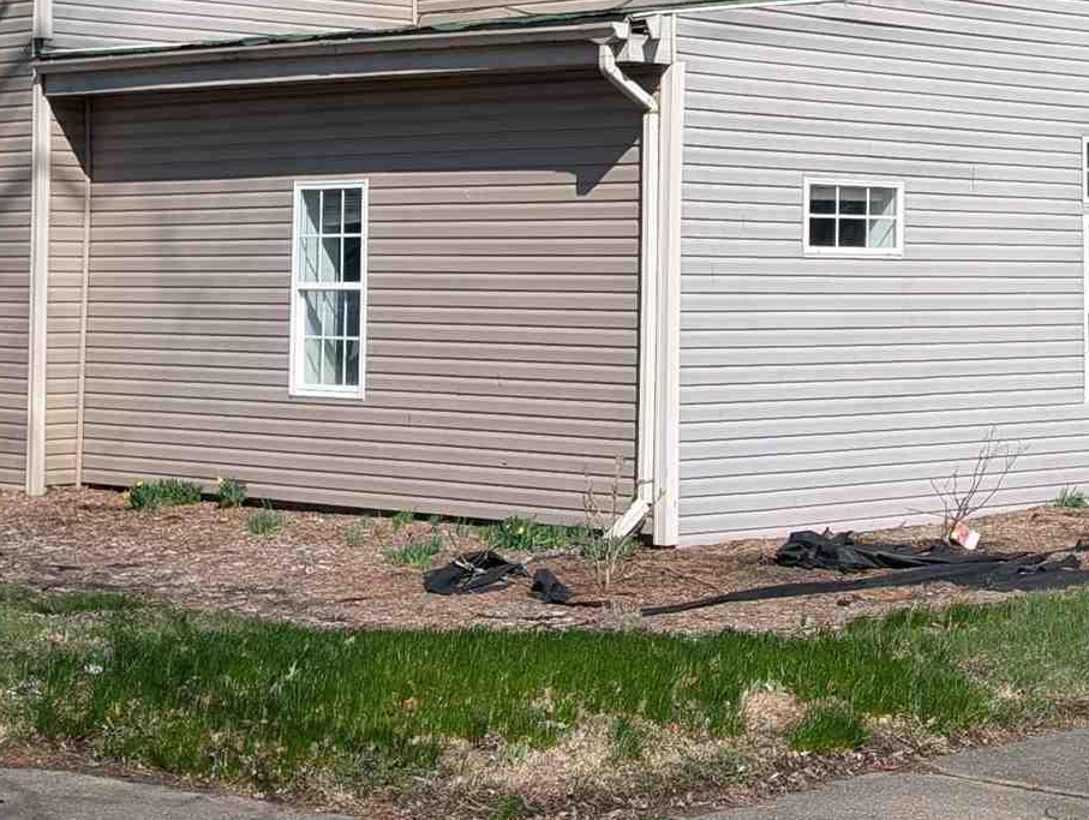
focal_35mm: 81
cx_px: 750
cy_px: 180
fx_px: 2552
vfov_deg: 18.1
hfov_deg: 23.9
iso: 20
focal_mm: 6.9
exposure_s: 1/1110
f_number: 1.68
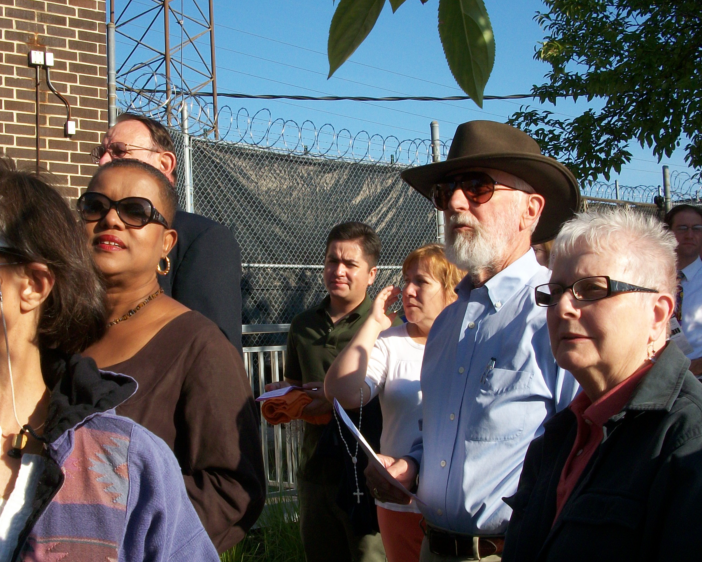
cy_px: 307
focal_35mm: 52
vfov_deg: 29.1
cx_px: 288
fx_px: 1080
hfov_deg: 35.9
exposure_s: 1/320
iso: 80
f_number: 5.6
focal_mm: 6.3
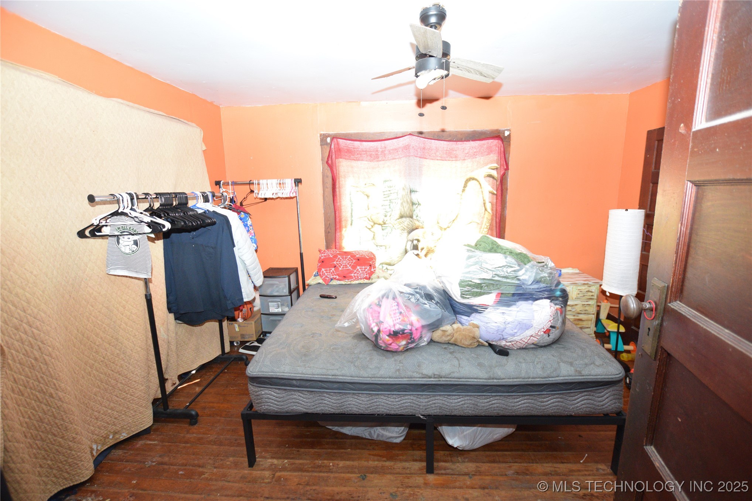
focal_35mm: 15
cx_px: 376
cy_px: 250
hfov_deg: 100.4
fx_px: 313
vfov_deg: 77.3
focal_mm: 10
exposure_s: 1/60
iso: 2000
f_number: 3.5
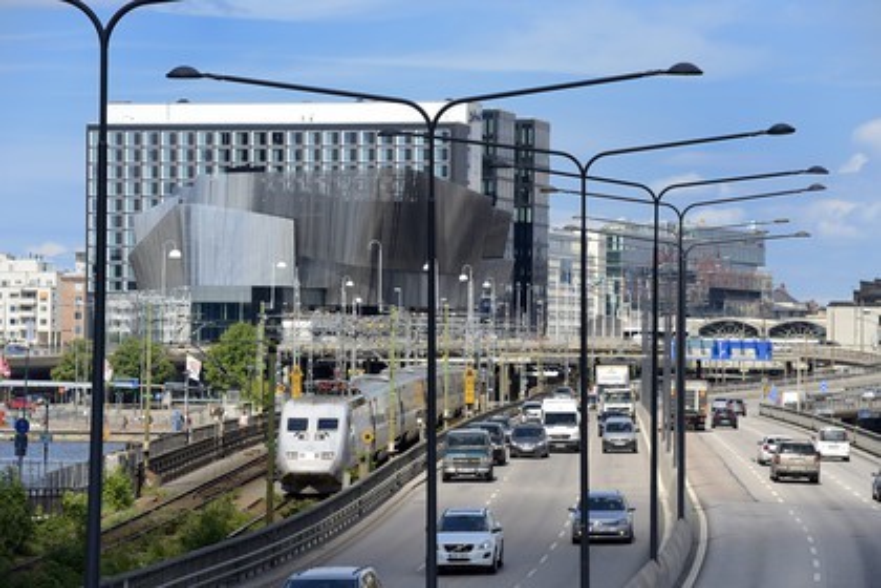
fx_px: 4160
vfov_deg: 8.1
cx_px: 440
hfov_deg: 12.1
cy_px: 294
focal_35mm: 170
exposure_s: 1/400
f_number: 9
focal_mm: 170
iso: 200
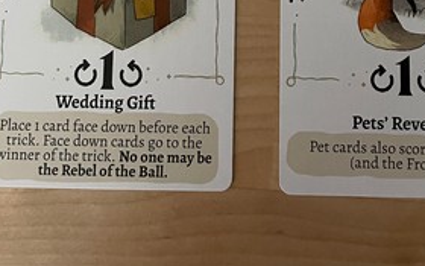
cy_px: -134
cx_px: 278
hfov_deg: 34.3
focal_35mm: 59
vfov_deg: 19.2
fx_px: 683
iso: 500
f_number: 1.6
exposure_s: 1/30
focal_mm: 4.2
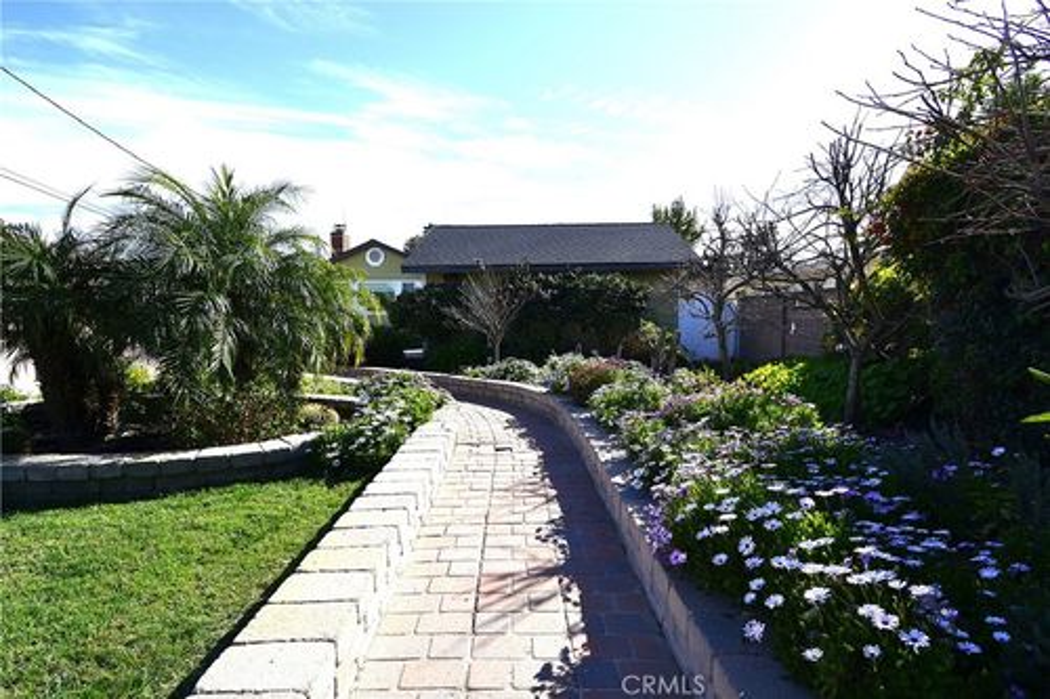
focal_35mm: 16
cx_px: 525
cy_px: 350
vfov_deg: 73.7
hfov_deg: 96.8
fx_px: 466
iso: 400
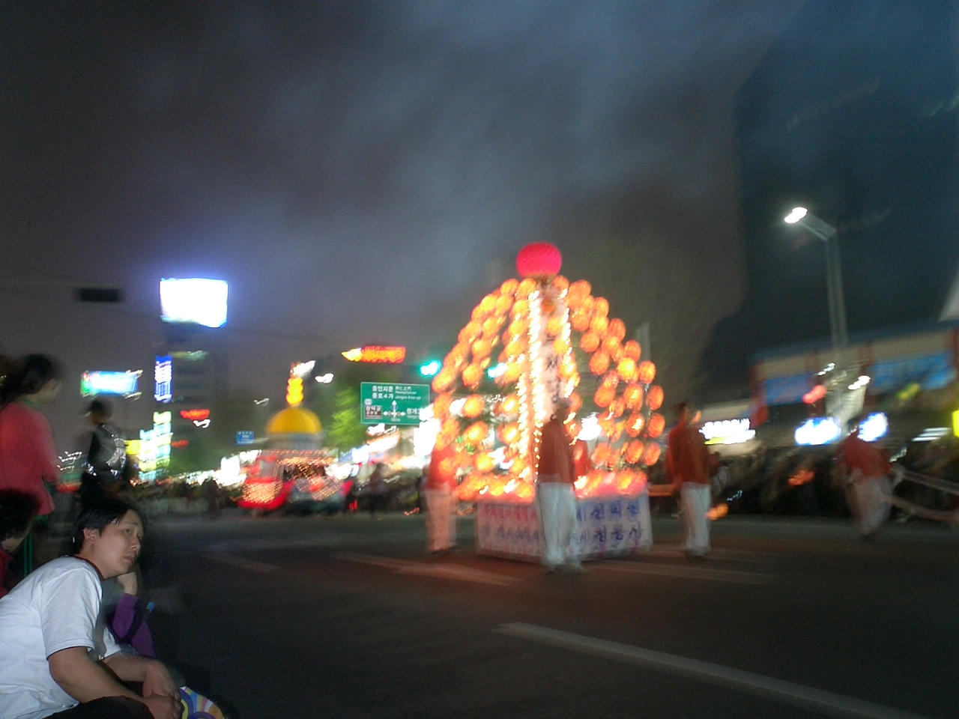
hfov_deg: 50.1
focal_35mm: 37
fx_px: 1025
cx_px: 480
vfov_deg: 38.7
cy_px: 360
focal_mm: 5.6
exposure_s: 1/1.25
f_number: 3.5
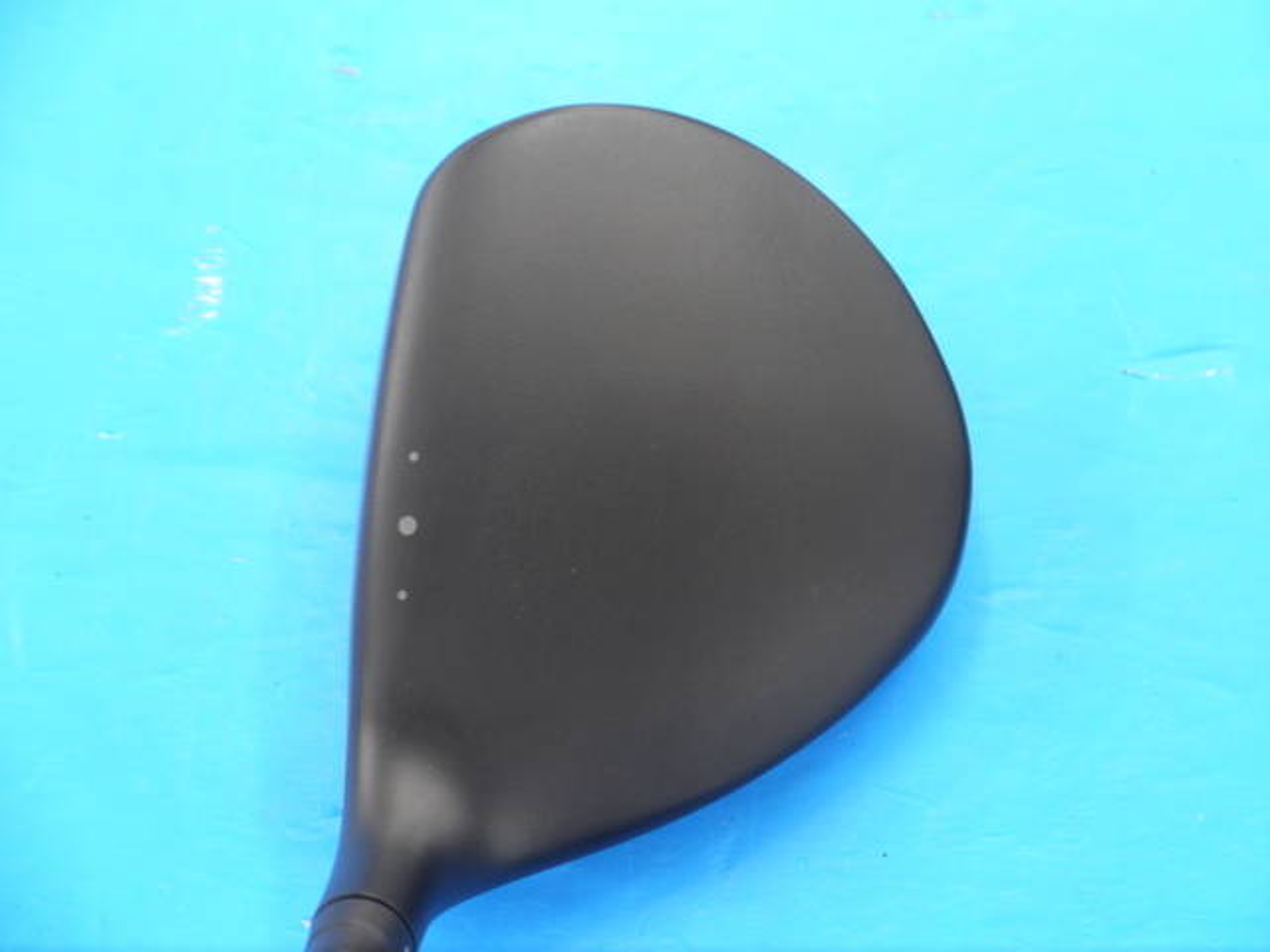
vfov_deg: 17.6
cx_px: 635
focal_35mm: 84
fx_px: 3082
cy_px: 476
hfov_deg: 23.3
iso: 800
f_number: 5.6
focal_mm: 42
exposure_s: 1/50
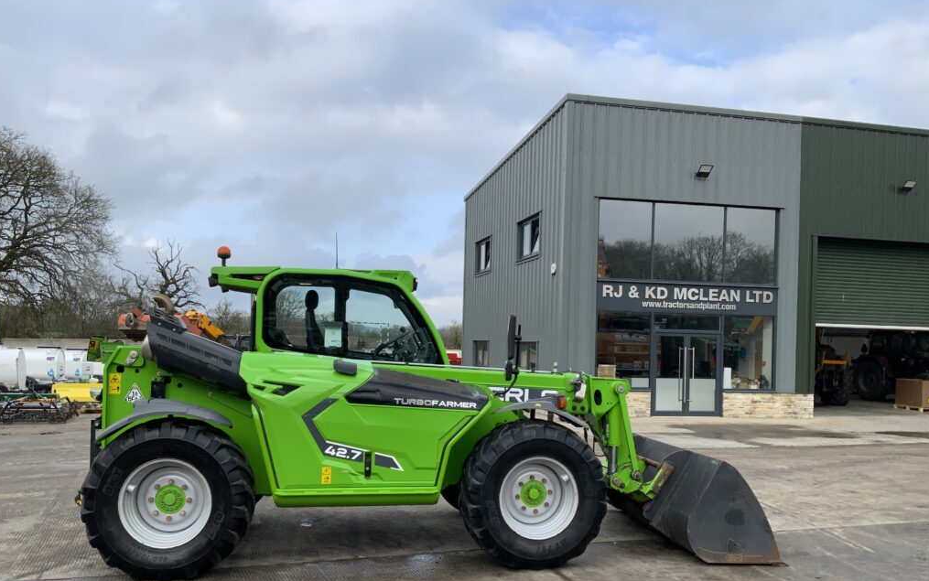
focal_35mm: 31
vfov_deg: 40.5
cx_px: 463
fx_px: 785
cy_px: 342
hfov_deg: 61.2
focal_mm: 3
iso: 16
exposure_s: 1/1055
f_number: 1.8
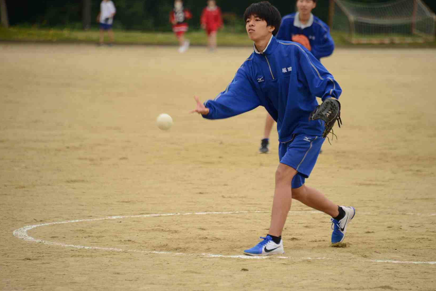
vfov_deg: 4.2
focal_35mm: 328
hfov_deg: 6.3
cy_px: 149
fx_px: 3973
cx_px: 236
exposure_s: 1/400
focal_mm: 300
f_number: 5.6
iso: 400
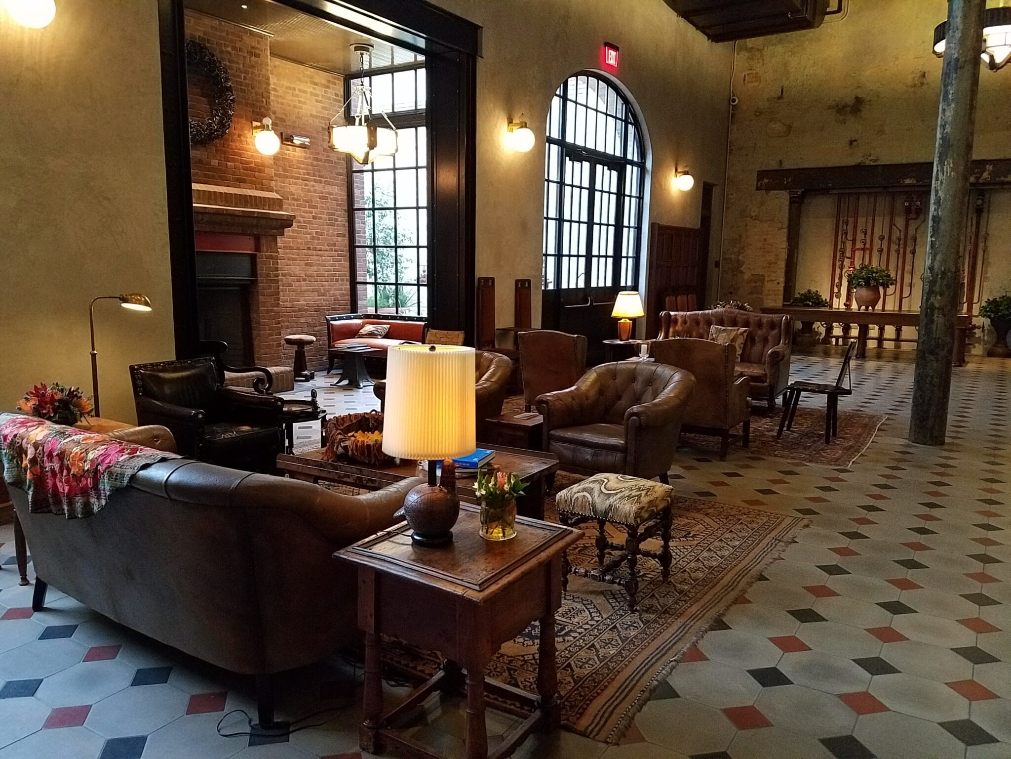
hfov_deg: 67.3
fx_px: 759
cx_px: 506
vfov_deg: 53.1
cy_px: 380
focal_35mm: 26
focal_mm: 4.2
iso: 800
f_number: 1.7
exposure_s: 1/60
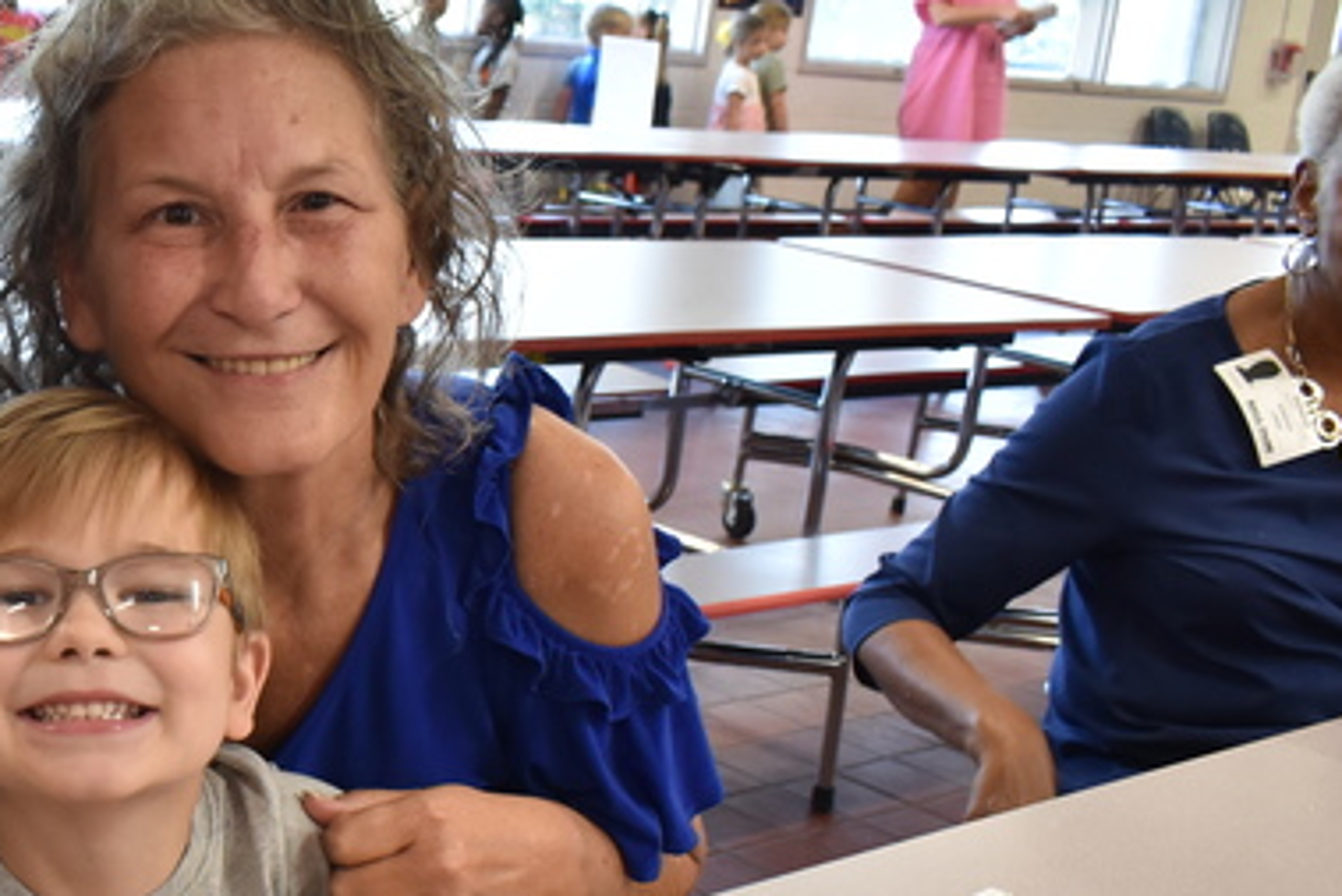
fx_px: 2126
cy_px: 542
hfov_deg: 31.8
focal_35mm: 57
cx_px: -64
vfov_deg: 23.8
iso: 640
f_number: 7.1
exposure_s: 1/30
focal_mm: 18
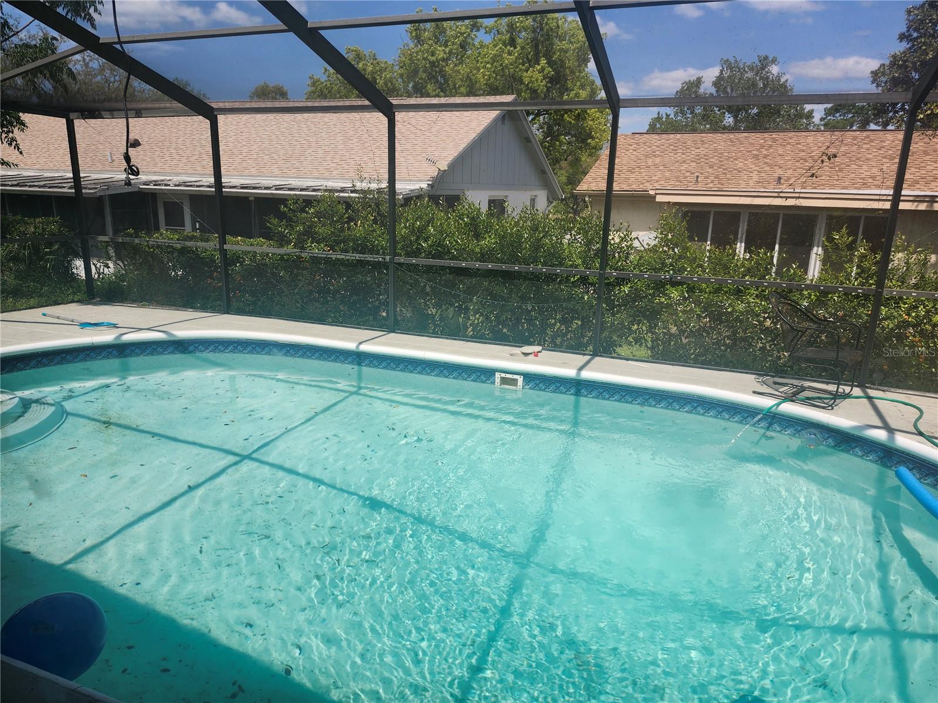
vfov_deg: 58.9
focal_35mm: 23
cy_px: 352
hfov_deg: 73.9
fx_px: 623
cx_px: 469
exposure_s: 1/976
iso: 25
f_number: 1.8
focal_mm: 5.54
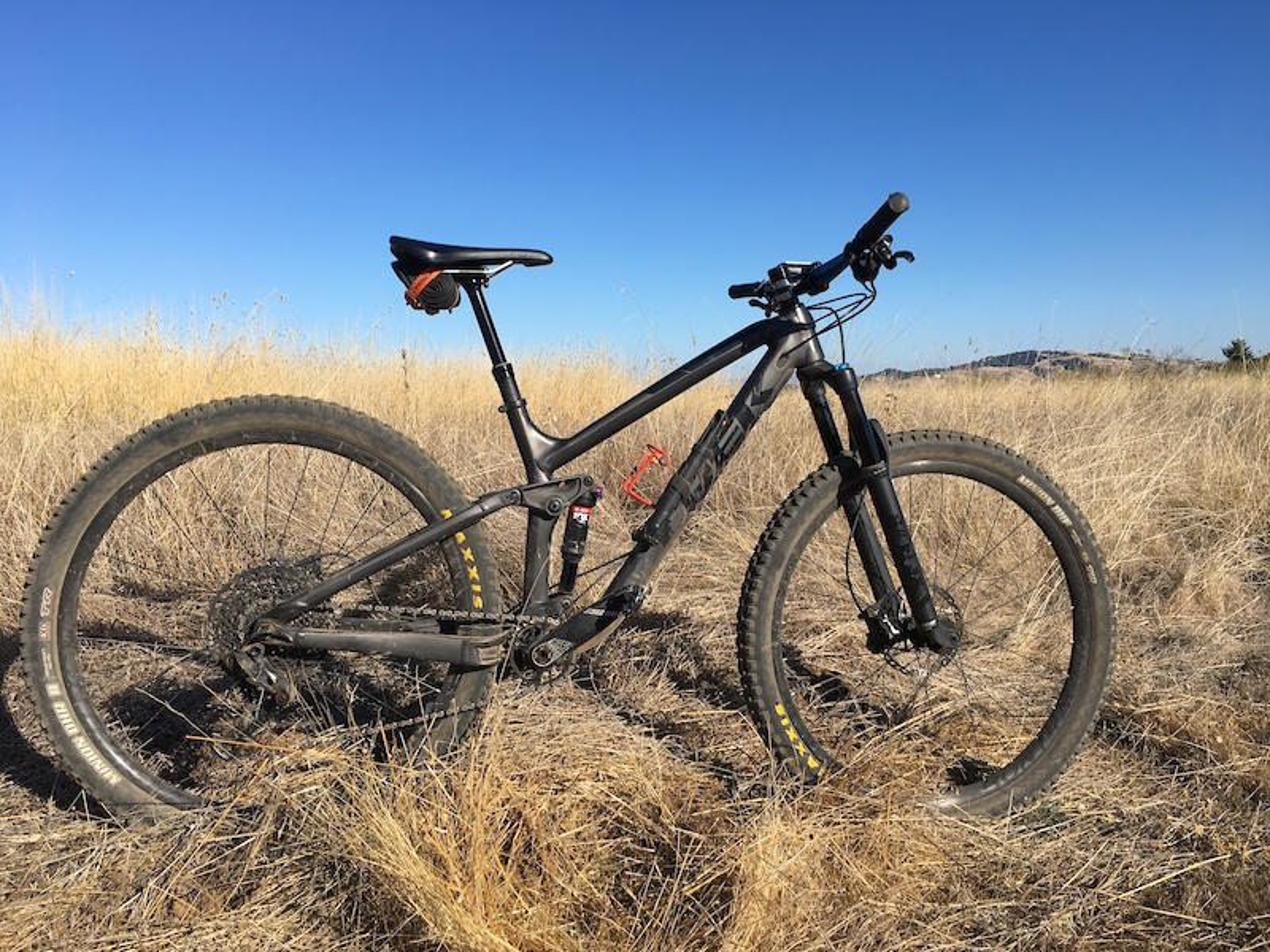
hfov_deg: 61.7
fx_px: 1064
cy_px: 476
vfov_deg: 48.2
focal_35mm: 29
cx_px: 635
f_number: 2.2
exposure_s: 1/1789
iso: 25
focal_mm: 4.15
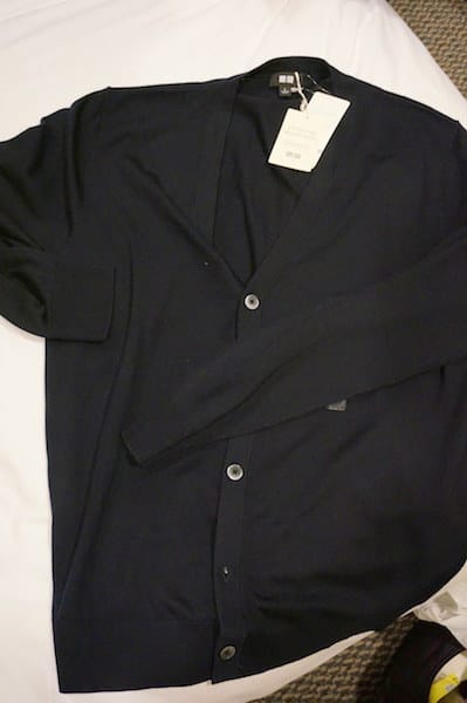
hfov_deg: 38.3
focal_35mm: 34
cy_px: 352
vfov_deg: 55.1
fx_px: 672
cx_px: 234
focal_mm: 23
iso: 3200
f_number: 4.5
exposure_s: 1/60
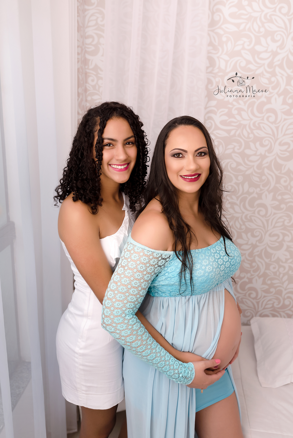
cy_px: 219
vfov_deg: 54.4
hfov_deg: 37.9
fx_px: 427
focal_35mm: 35
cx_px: 146
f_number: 3.5
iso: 125
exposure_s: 1/100
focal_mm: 35
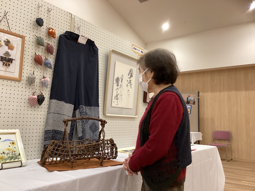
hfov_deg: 58.4
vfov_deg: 45.4
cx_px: 128
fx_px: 228
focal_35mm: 31
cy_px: 96
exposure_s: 1/60
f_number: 2.4
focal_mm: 3.3
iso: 250
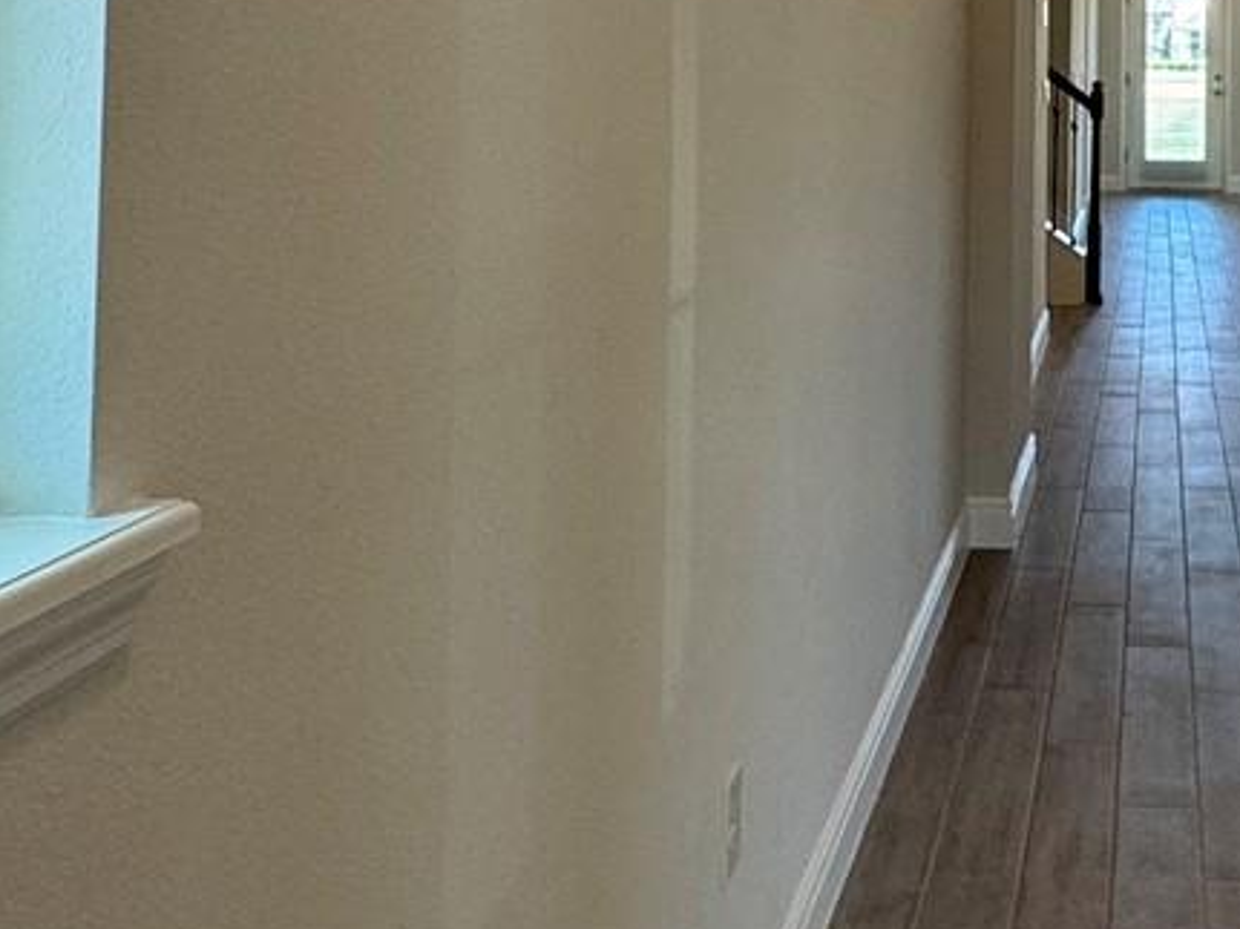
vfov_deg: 26.4
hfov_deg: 34.9
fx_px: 1862
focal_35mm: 52
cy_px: -20
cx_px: 1099
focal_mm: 2.22
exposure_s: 1/120
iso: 125
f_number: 2.2
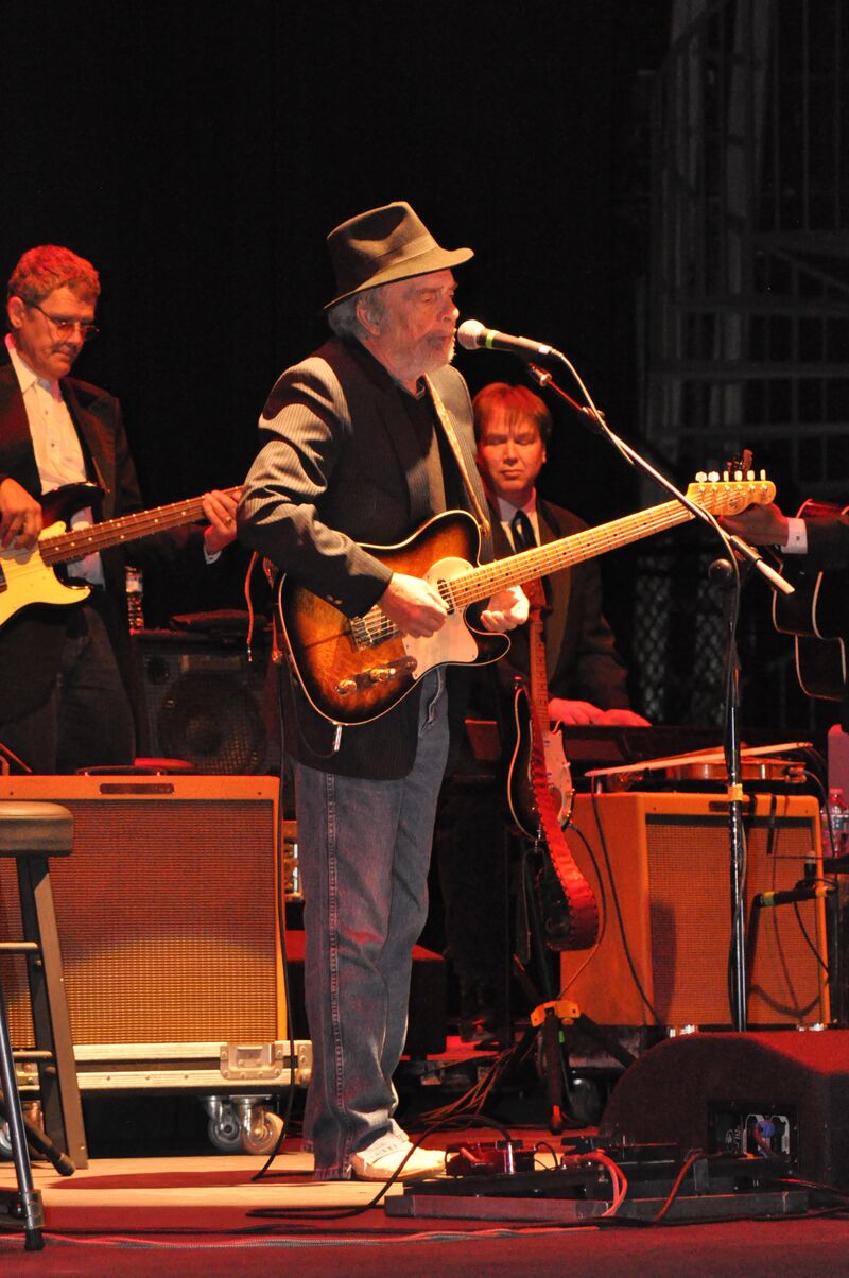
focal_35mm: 180
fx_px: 6382
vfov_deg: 11.4
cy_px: 639
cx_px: 424
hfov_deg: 7.6
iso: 3200
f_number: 5.6
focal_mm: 120
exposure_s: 1/60
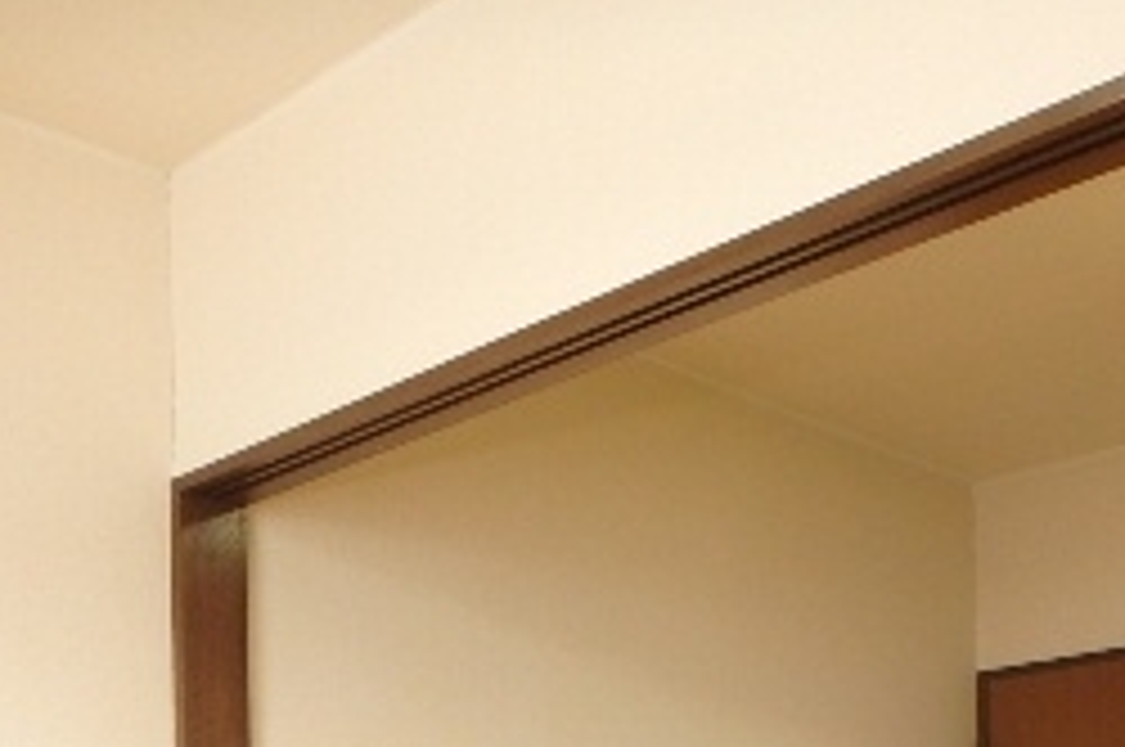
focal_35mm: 56
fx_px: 1748
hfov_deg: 34.5
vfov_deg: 21.1
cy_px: 1062
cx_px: 207
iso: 160
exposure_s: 1/60
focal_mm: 3.7
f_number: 3.5
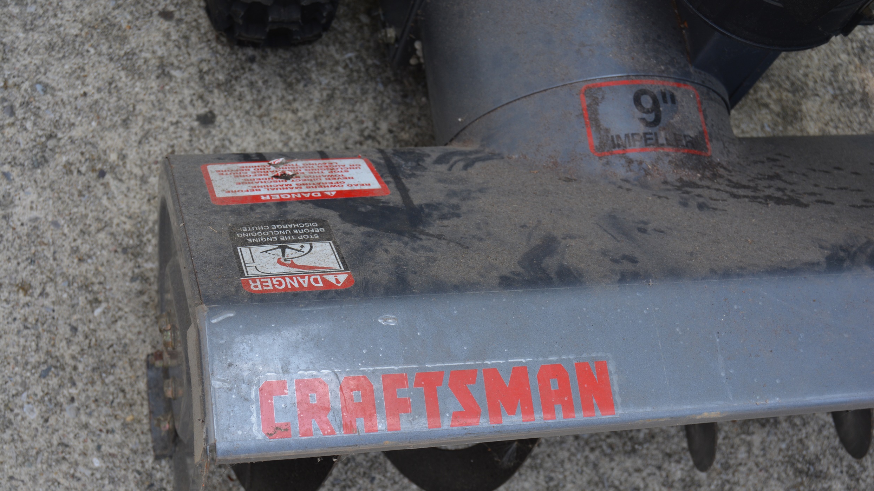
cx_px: 436
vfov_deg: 20.0
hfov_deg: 34.9
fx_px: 1390
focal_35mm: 60
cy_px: 252
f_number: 7.1
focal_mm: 38
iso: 200
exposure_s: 1/200
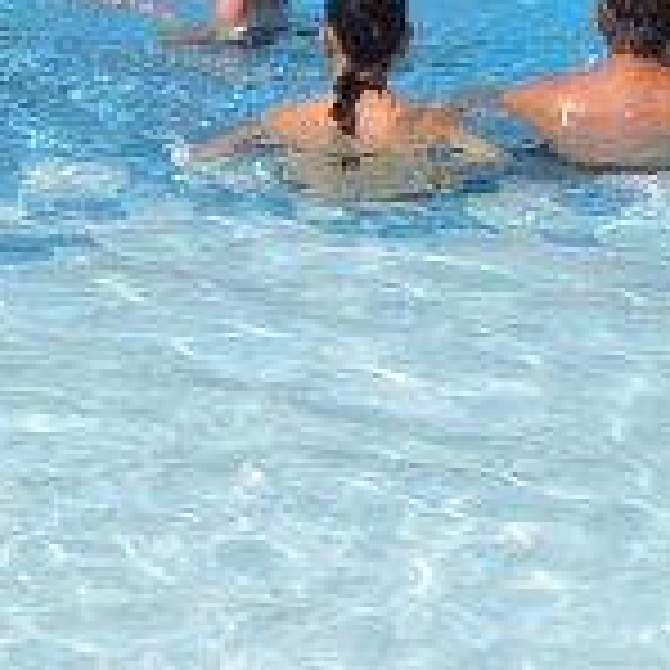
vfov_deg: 7.4
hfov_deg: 7.4
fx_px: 5168
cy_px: 418
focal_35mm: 236
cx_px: 398
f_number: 9
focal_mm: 24
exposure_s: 1/320
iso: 100
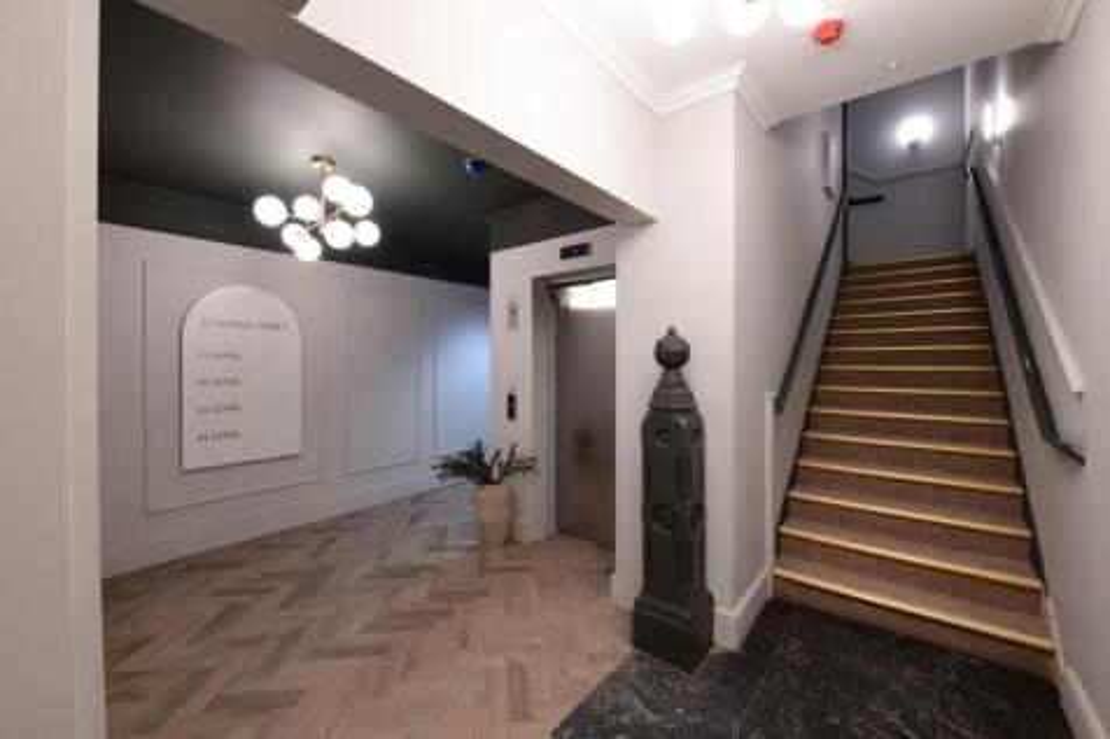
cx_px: 555
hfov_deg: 104.3
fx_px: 431
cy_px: 370
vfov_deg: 81.2
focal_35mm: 14
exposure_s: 1/10
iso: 800
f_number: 10
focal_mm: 14
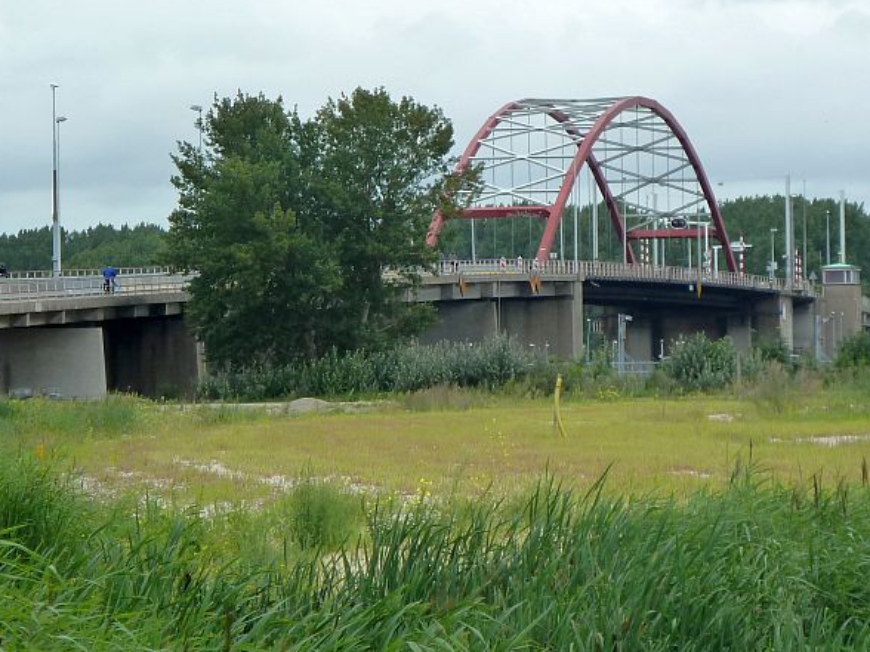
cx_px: 500
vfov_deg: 5.8
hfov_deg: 7.7
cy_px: 324
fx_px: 6434
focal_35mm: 256
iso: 125
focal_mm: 24.1
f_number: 4.5
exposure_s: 1/200
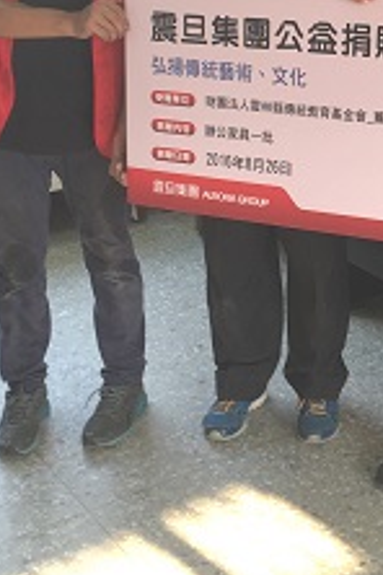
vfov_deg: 28.9
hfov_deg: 19.2
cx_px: 419
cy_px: 105
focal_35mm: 68
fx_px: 1085
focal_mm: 4.15
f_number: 2.2
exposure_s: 1/40
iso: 32
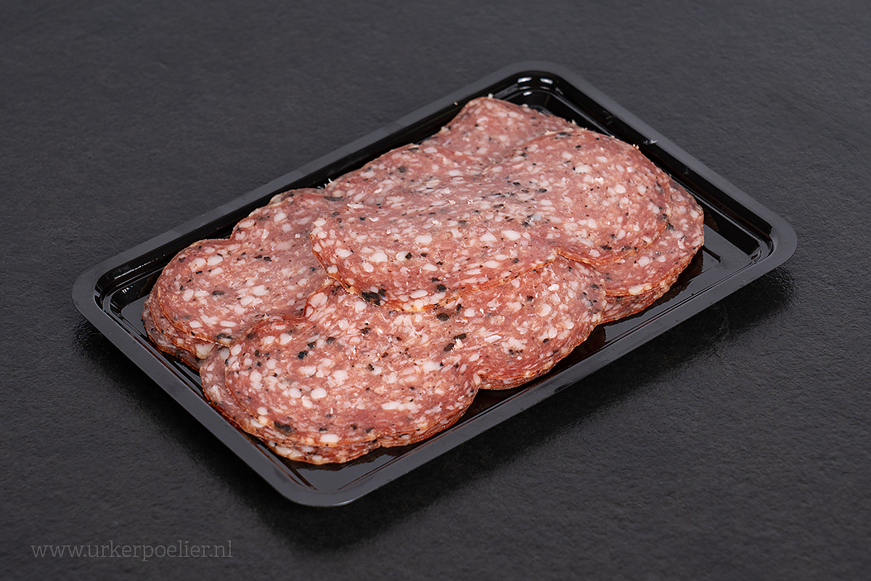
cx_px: 436
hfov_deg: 19.5
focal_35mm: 105
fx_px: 2540
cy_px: 290
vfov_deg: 13.0
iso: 100
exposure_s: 1/160
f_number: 9
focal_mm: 105
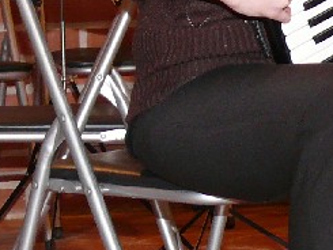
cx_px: 394
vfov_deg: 5.5
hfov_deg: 7.3
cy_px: -117
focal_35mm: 268
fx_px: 2579
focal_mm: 12
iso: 200
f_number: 3.2
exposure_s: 1/30
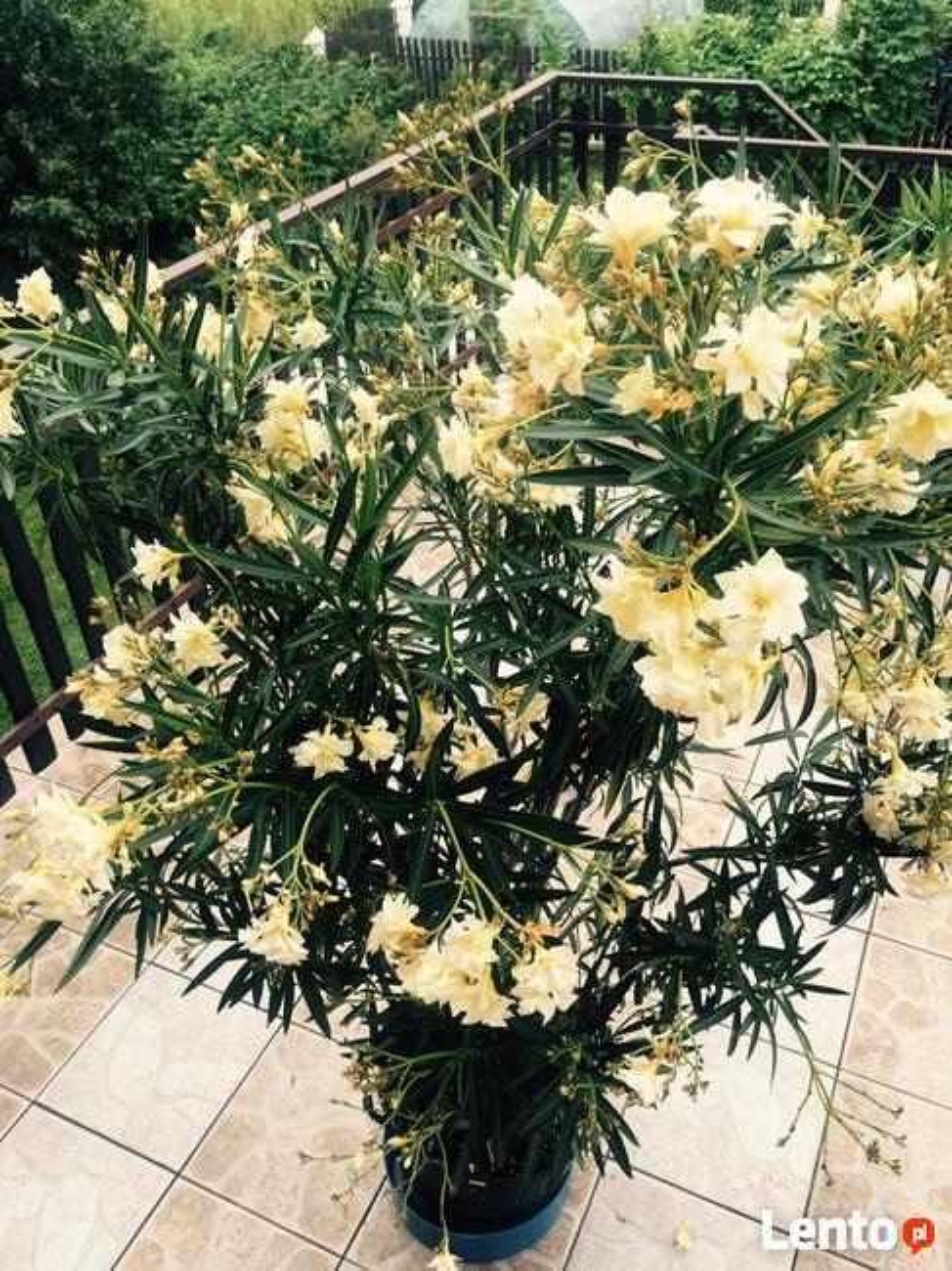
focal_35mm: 29
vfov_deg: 61.7
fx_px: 1064
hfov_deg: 48.2
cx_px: 476
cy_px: 636
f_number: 2.2
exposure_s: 1/100
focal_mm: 4.15
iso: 25
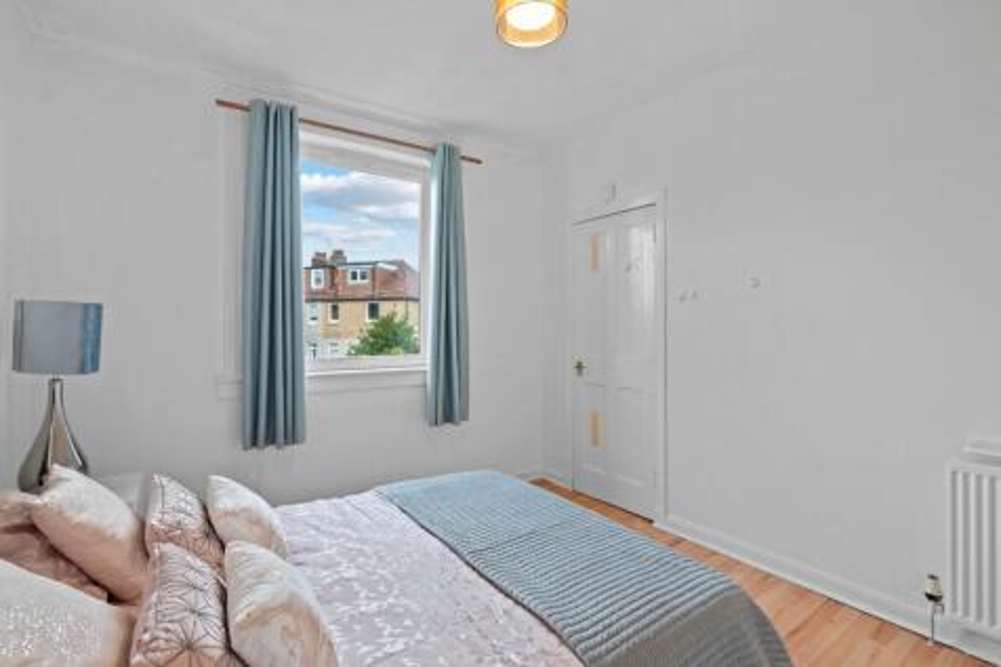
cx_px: 500
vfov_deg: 73.7
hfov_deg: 96.8
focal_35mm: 16
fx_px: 445
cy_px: 334
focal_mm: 16
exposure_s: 1/2.5
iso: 250
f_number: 9
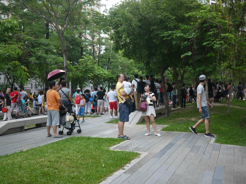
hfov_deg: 46.8
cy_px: 92
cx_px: 123
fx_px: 284
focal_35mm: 40
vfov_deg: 36.0
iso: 160
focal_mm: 20
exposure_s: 1/400
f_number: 1.7
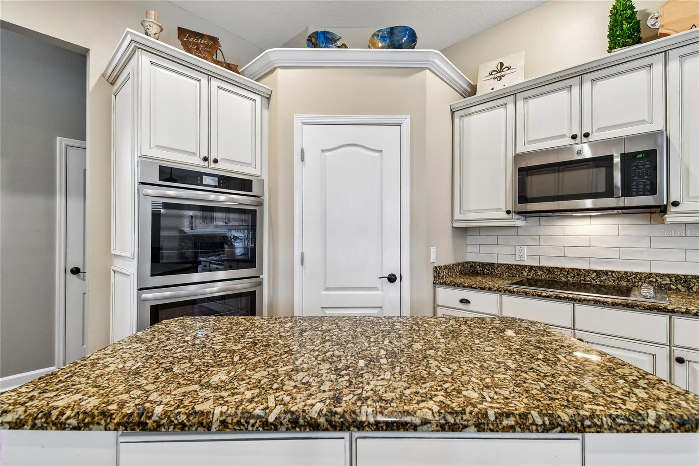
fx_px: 291
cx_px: 350
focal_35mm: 15
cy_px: 233
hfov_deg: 100.4
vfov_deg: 77.3
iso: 100
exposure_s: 1/2.5
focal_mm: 10
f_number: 7.1
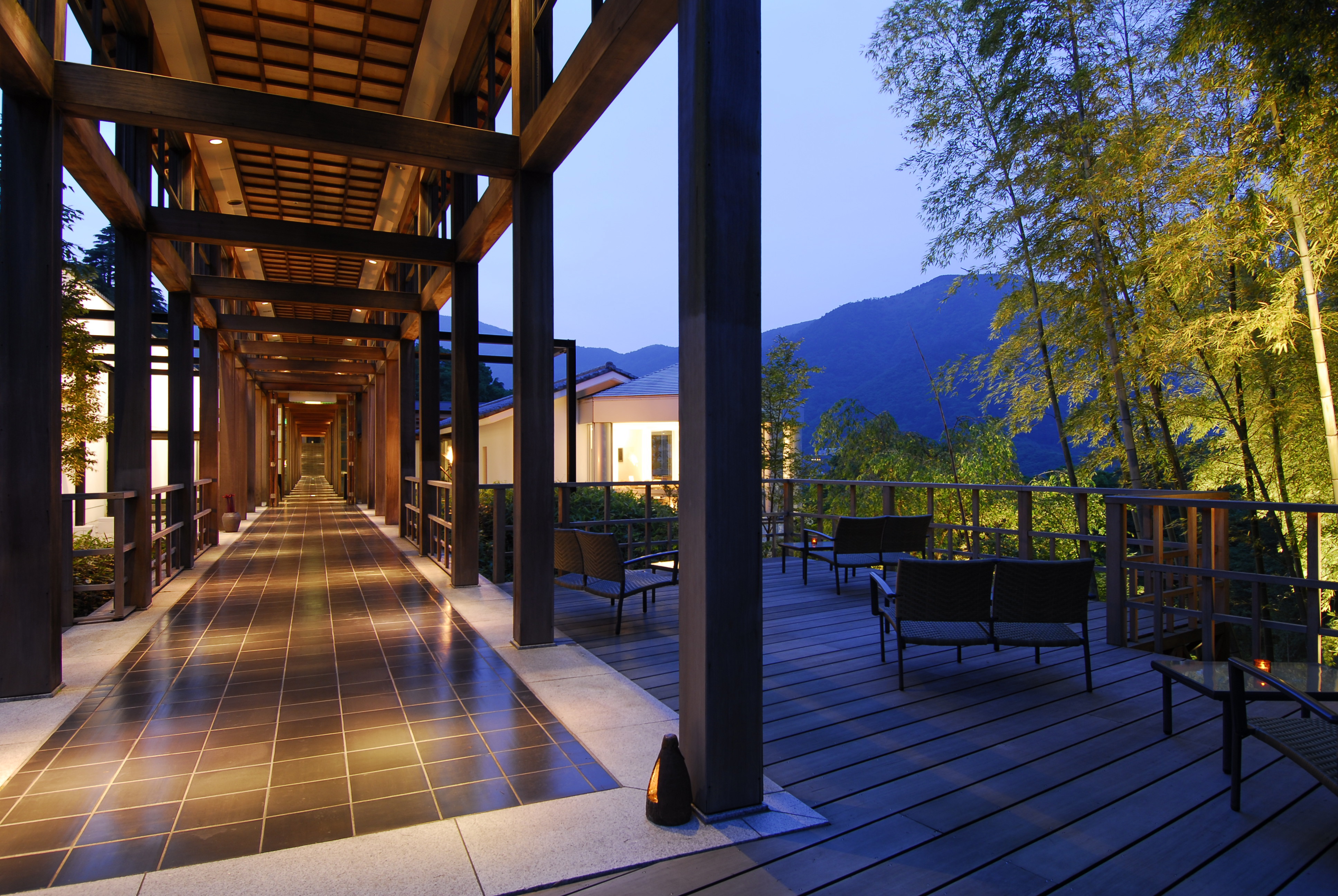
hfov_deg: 81.1
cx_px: 669
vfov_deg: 59.6
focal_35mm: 21
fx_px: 781
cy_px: 448
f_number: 5.6
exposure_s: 8
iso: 100
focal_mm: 14
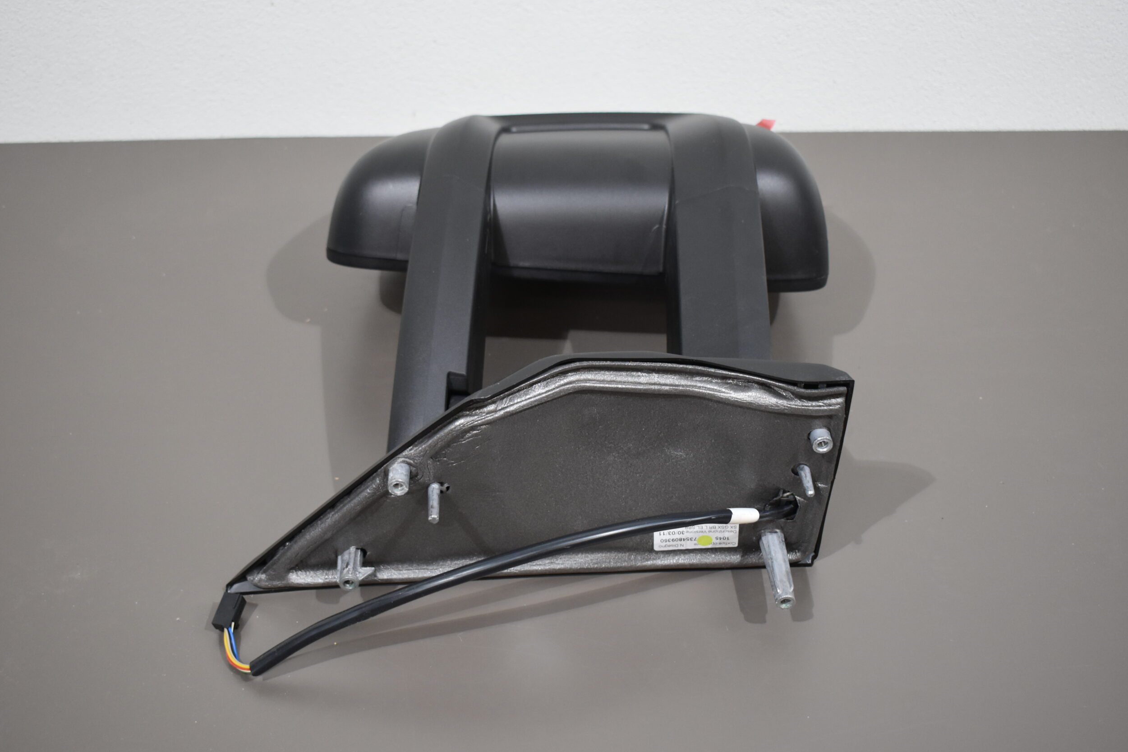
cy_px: 373
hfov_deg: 45.4
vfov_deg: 31.2
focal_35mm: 43
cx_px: 559
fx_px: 1347
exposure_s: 1/125
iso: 900
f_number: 4.2
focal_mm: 28
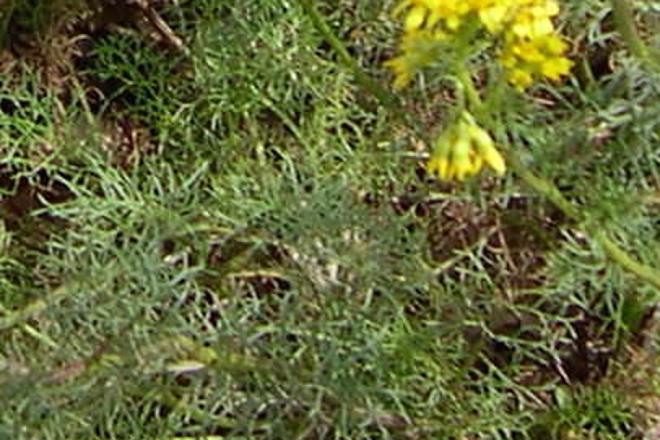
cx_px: -195
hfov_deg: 9.2
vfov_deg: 5.9
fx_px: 4053
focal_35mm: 221
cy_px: -739
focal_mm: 8
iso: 100
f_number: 2.8
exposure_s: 1/539
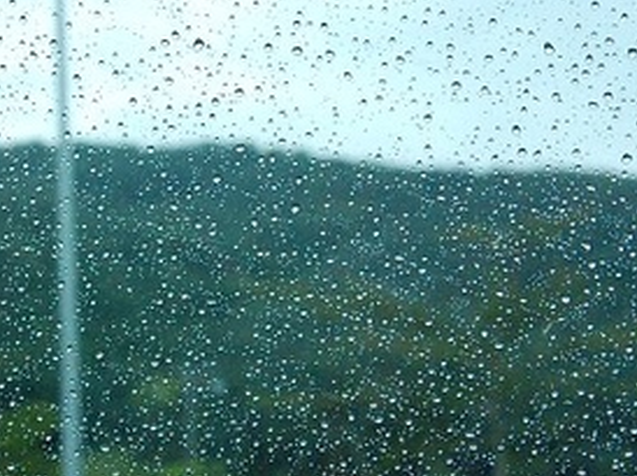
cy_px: 279
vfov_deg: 11.1
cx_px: 58
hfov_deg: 14.7
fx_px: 2445
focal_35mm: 133
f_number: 10
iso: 1600
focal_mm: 42
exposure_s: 1/1000
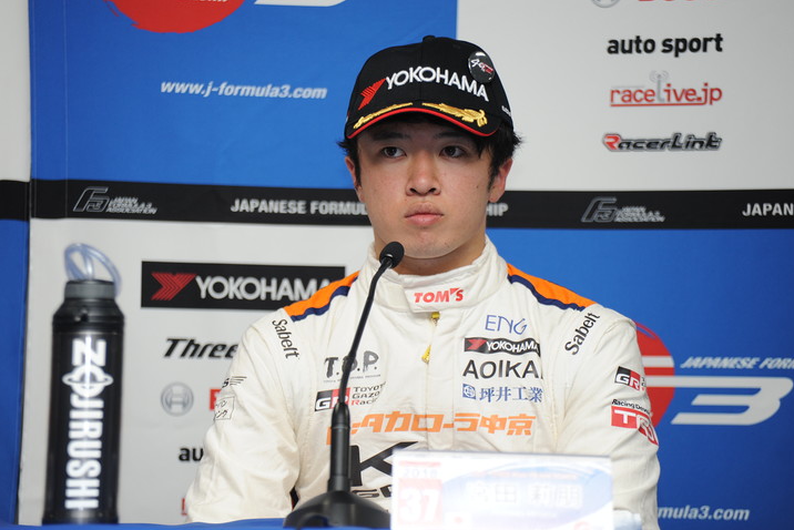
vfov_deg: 6.8
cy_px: 265
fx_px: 4435
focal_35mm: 201
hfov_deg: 10.2
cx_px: 398
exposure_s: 1/250
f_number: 5.6
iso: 800
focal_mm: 200
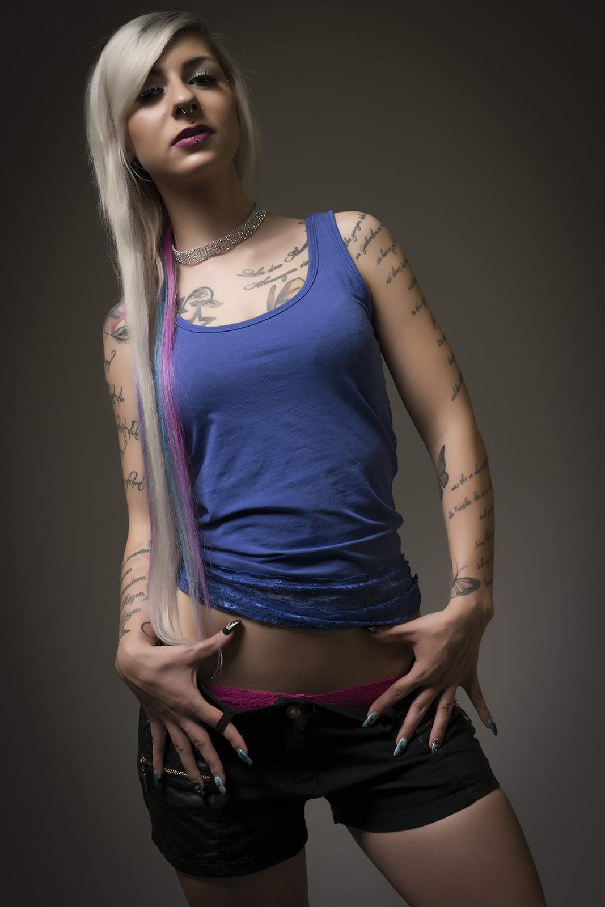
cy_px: 454
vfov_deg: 26.0
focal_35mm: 78
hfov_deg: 17.5
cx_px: 302
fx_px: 1966
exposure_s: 1/100
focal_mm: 52
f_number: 14
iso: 100
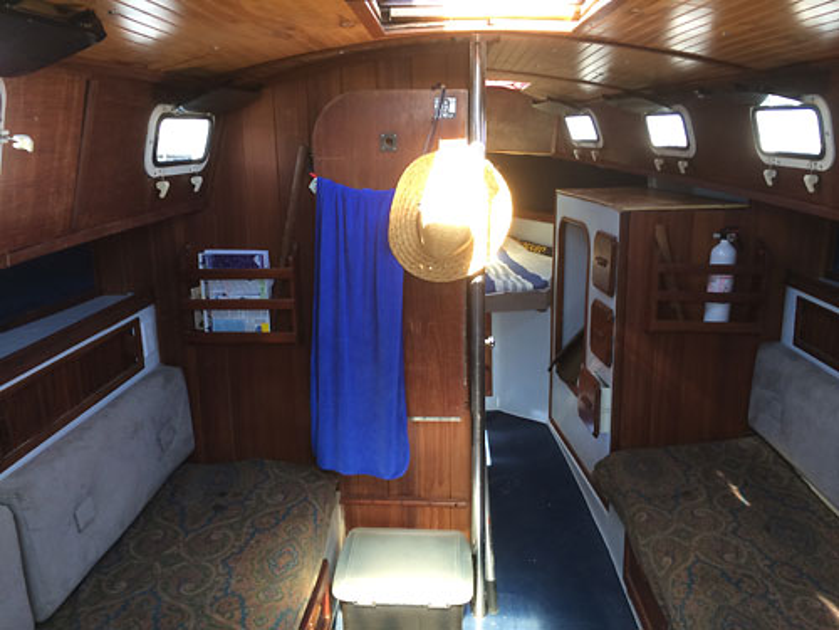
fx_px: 727
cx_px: 420
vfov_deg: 46.8
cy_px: 315
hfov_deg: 60.0
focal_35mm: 30
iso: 40
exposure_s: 1/40
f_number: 2.2
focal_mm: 4.12
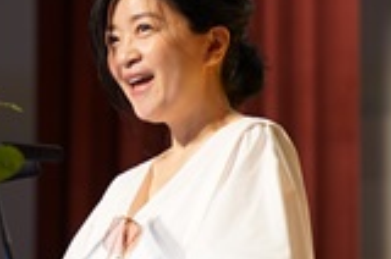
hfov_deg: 7.4
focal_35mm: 277
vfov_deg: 4.9
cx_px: 100
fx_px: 3003
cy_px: 94
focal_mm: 75
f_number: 2.8
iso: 500
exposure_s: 1/40
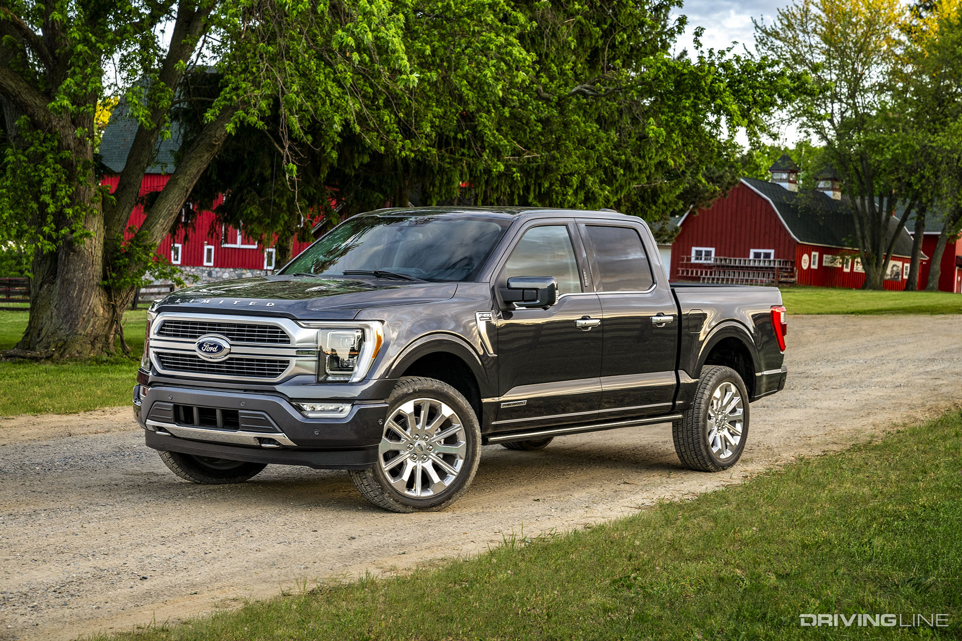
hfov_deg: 30.1
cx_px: 481
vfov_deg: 20.3
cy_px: 320
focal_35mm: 67
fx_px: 1790
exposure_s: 1/60
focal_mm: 67
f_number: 6.3
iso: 400
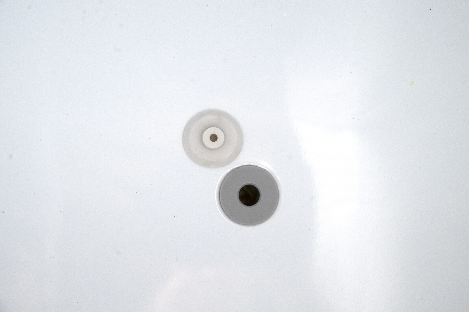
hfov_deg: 28.9
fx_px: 911
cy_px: 156
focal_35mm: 70
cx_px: 234
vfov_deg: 19.4
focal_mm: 70
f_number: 8
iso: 2500
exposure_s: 1/125
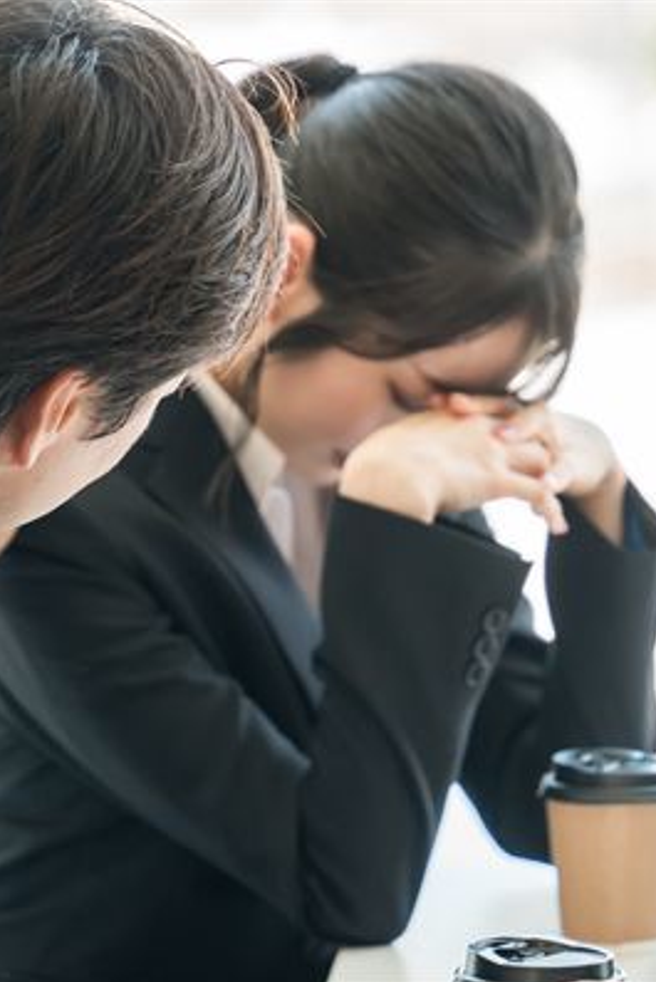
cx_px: 376
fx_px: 8247
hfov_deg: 4.6
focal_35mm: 302
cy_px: 492
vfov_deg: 6.8
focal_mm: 200
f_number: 5.6
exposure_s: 1/200
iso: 800
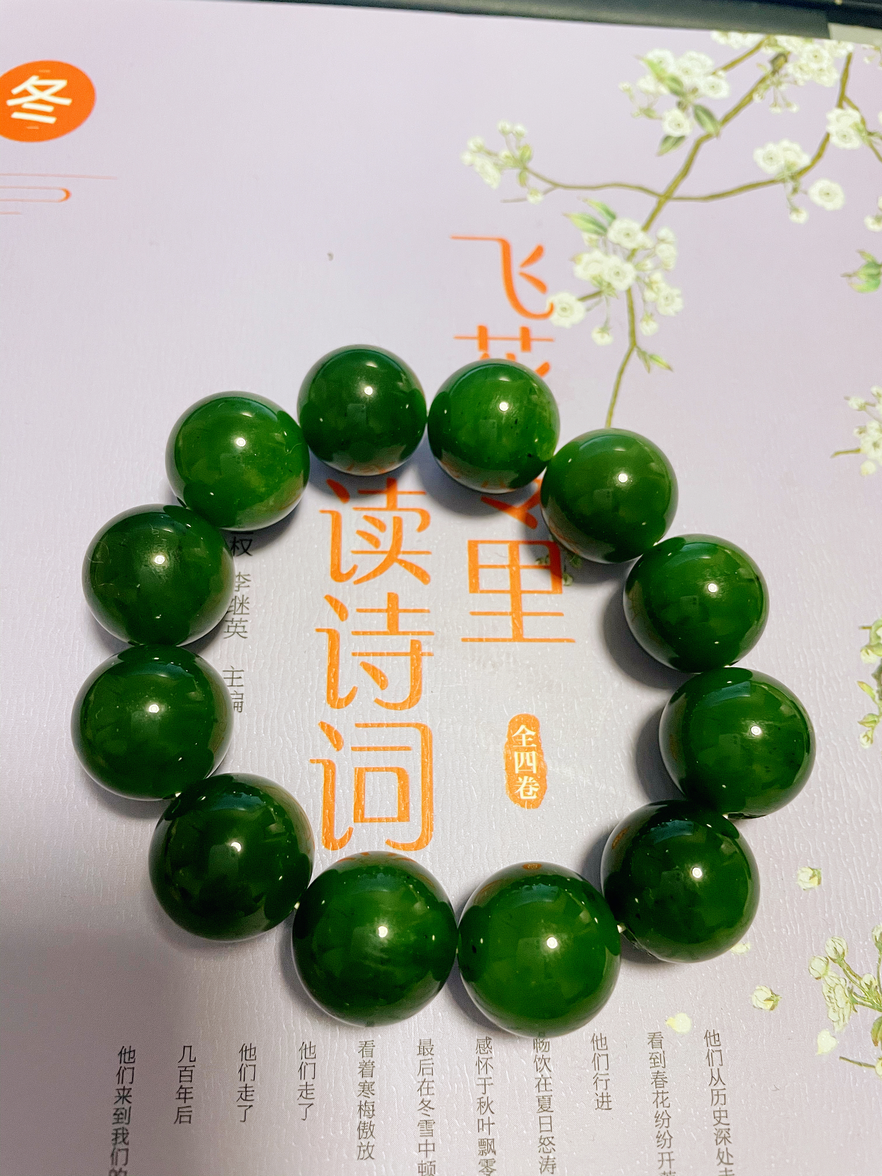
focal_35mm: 26
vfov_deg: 67.3
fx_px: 883
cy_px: 588
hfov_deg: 53.1
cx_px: 441
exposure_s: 1/60
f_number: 1.6
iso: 400
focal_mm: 4.2
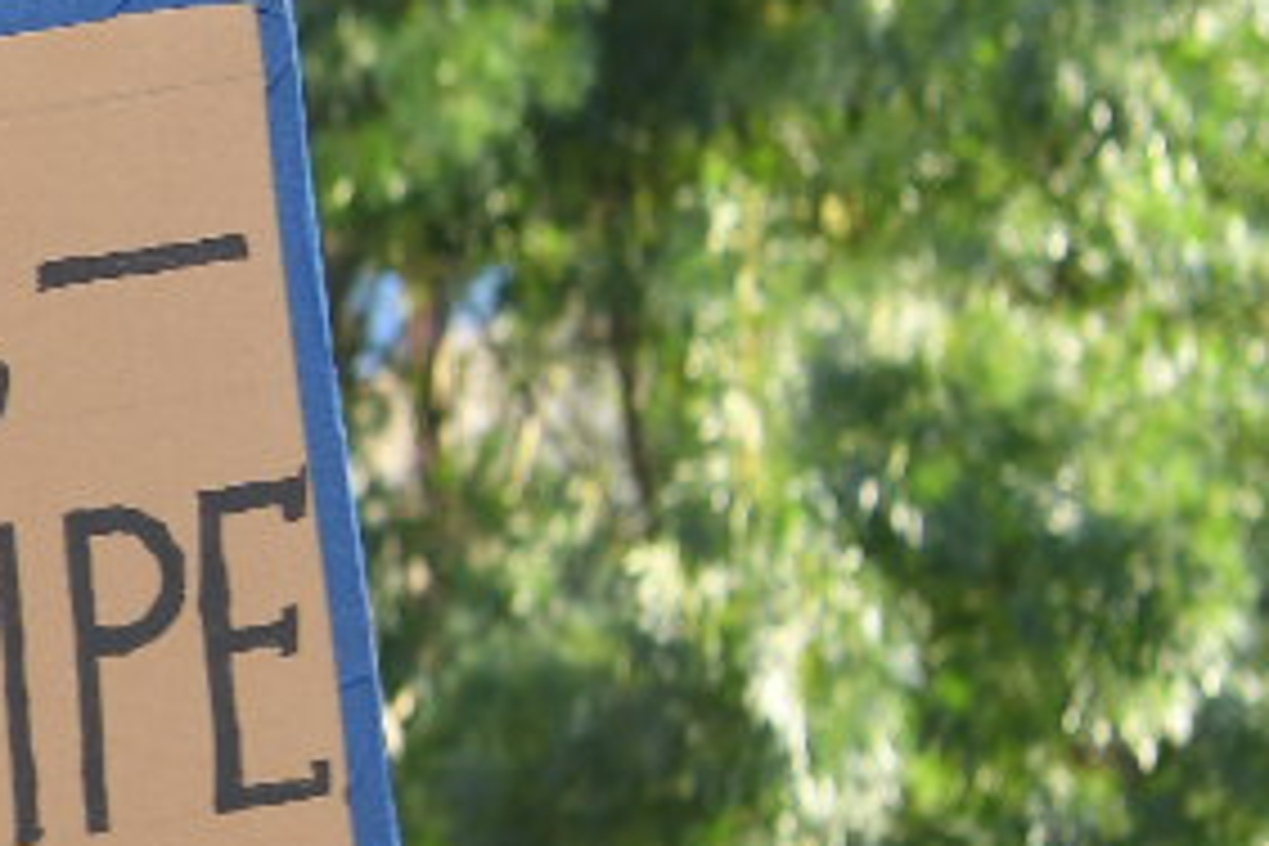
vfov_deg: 5.9
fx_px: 8107
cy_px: 1148
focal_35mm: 230
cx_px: -1278
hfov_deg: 8.5
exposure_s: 1/250
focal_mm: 40
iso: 200
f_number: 4
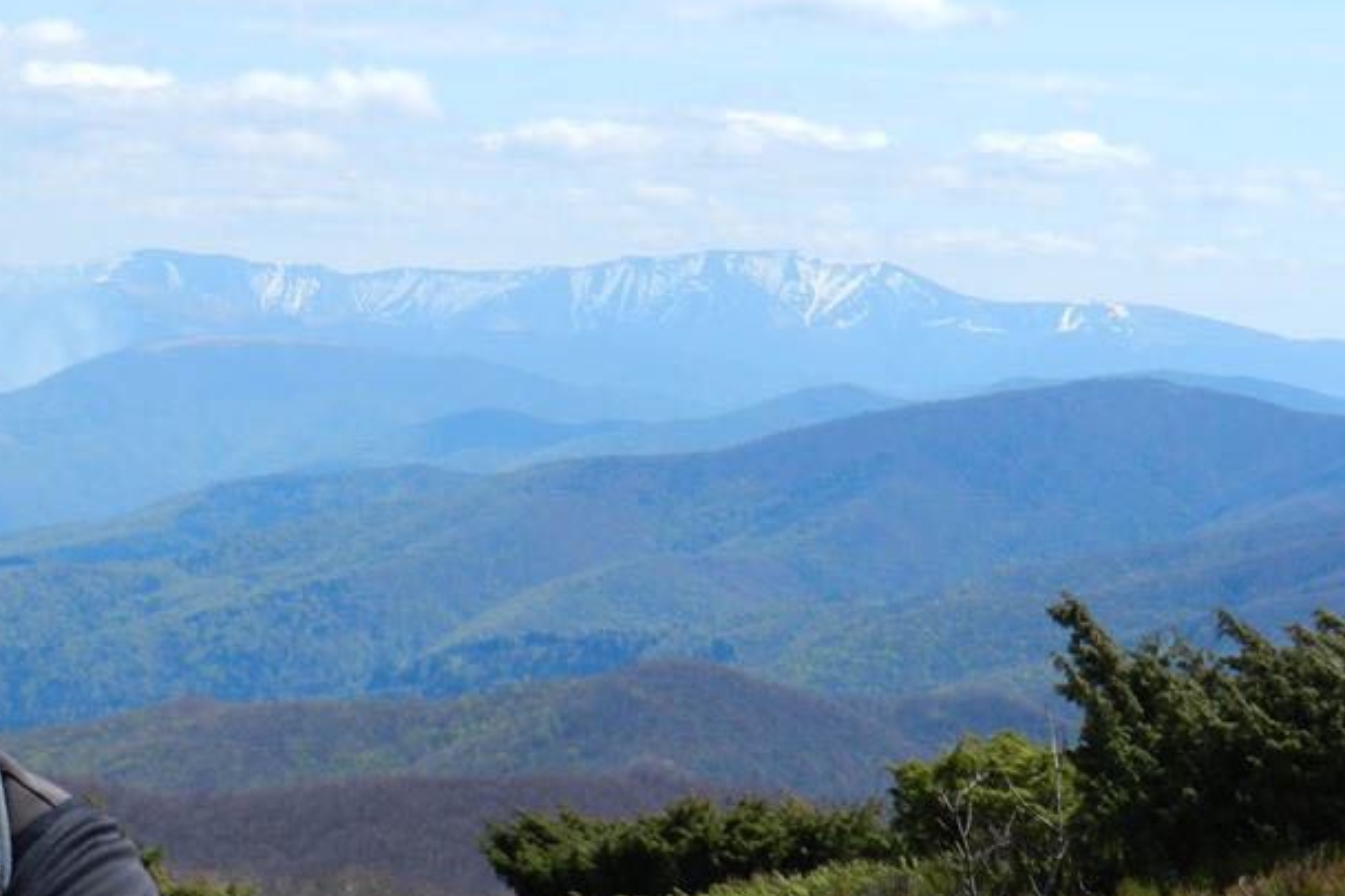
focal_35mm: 133
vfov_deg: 10.3
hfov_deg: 15.4
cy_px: 611
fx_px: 4969
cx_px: 356
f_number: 4.8
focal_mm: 13.5
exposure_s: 1/800
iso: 160
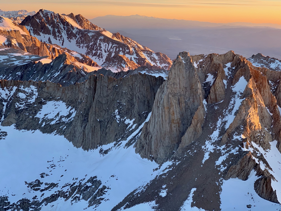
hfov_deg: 36.8
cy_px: 106
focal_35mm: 52
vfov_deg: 28.0
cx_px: 140
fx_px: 422
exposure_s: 1/122
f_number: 2.4
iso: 32
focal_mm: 6
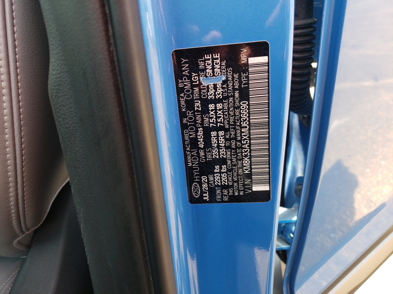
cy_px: 147
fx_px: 295
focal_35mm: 26
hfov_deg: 67.3
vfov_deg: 53.1
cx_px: 196
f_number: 1.5
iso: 50
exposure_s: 1/270
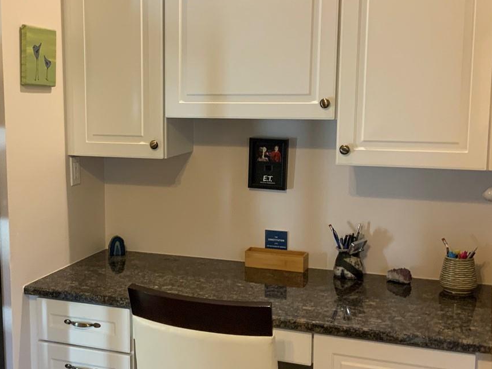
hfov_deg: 35.0
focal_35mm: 54
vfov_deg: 27.0
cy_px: 191
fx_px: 767
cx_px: 140
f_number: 1.8
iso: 125
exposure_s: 1/60
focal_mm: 3
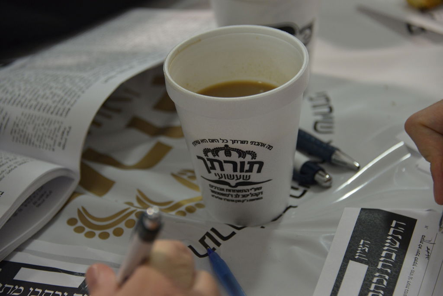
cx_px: 222
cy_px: 148
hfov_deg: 12.8
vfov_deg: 8.6
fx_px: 1969
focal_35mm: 160
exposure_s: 1/100
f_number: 5.6
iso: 2000
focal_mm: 160
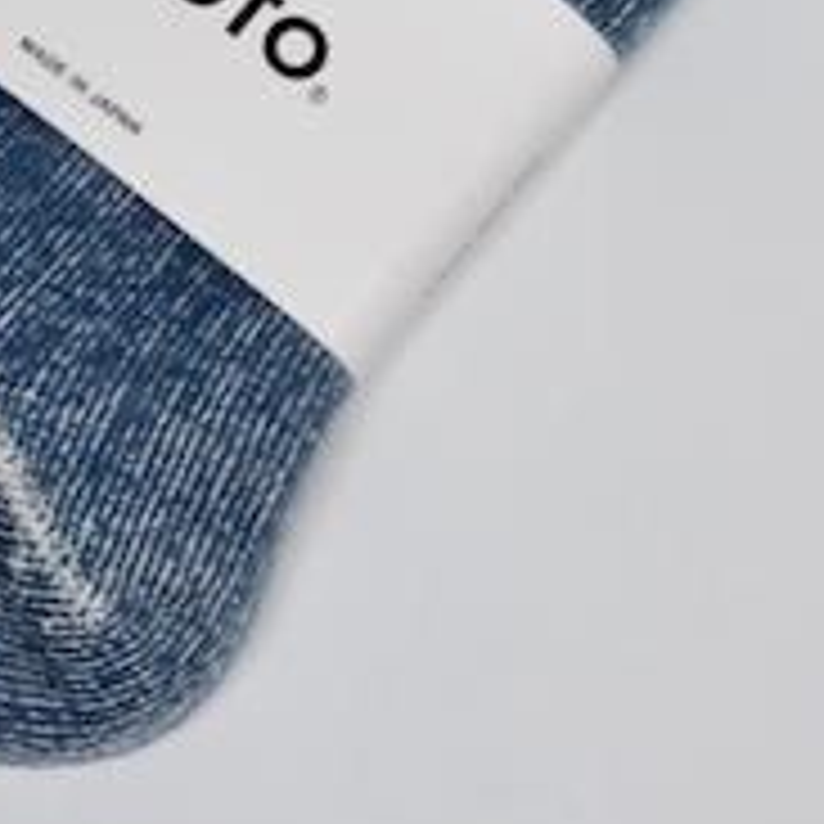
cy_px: -5
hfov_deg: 7.8
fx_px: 5979
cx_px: 9
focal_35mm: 222
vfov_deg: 7.8
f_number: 8
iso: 400
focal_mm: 40
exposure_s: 1/80
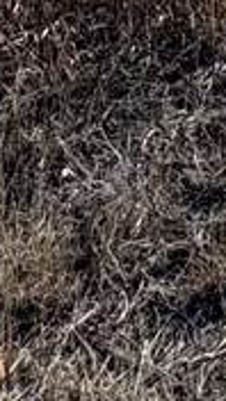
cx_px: 297
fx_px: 1183
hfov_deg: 10.7
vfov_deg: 12.6
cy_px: -674
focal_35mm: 111
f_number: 2.2
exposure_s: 1/3546
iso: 50
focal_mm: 2.22
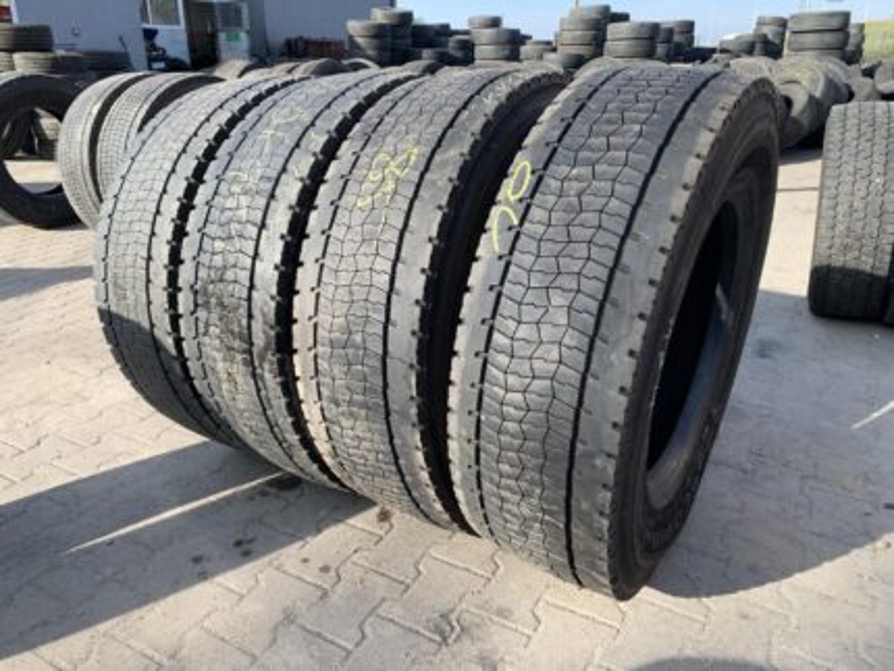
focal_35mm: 26
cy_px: 336
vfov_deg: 53.1
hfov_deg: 67.3
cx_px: 447
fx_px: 672
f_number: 1.8
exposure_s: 1/567
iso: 25
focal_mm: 4.25
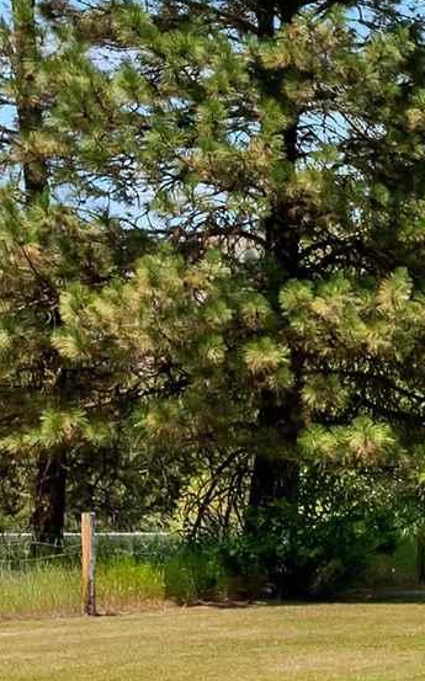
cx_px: 1302
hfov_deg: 10.5
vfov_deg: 24.2
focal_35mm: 85
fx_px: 1577
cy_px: 469
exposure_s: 1/320
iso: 320
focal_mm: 15
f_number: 11
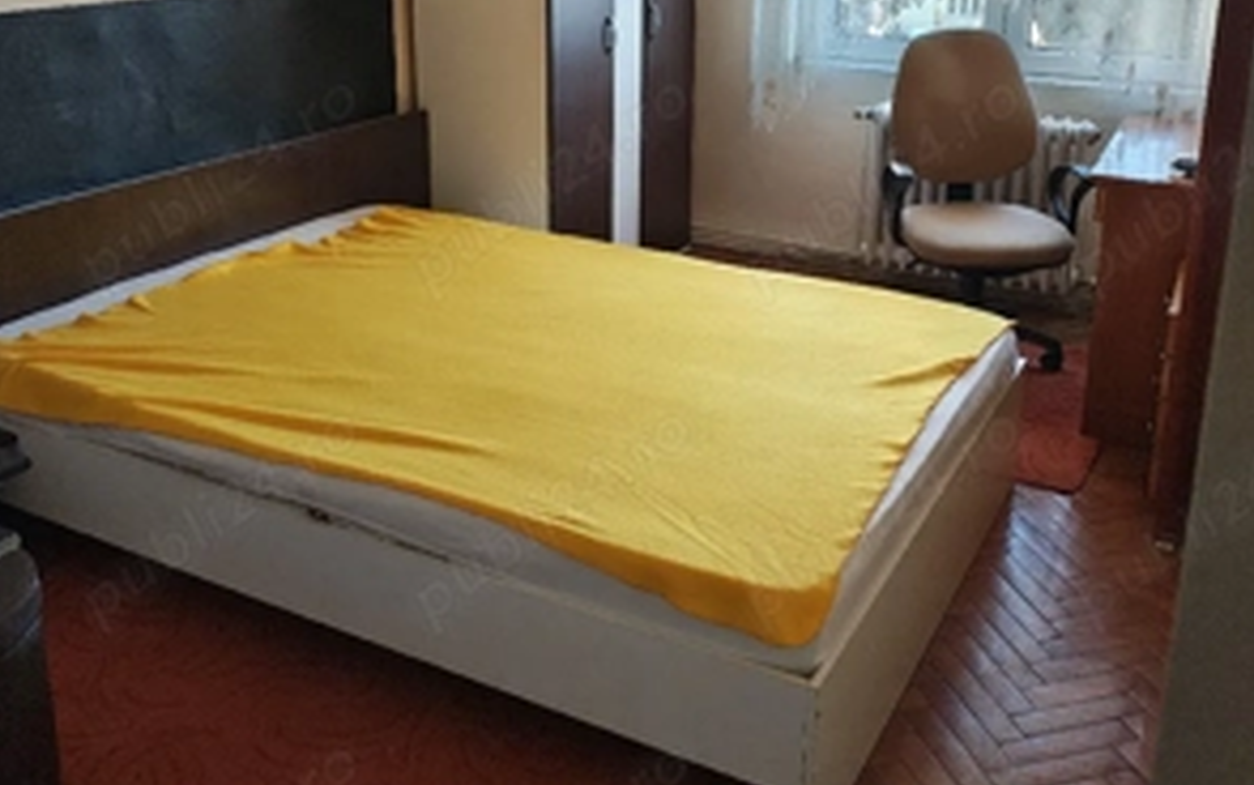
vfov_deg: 34.9
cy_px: 235
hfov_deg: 54.0
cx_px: 636
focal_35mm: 36
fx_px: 1231
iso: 981
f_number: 1.4
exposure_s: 1/60.2
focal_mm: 5.89
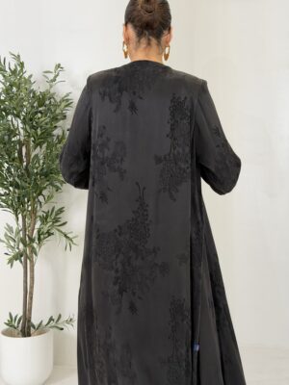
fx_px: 534
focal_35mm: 48
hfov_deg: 30.3
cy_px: 192
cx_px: 144
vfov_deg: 39.7
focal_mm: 6.76
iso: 64
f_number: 1.78
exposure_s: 1/343
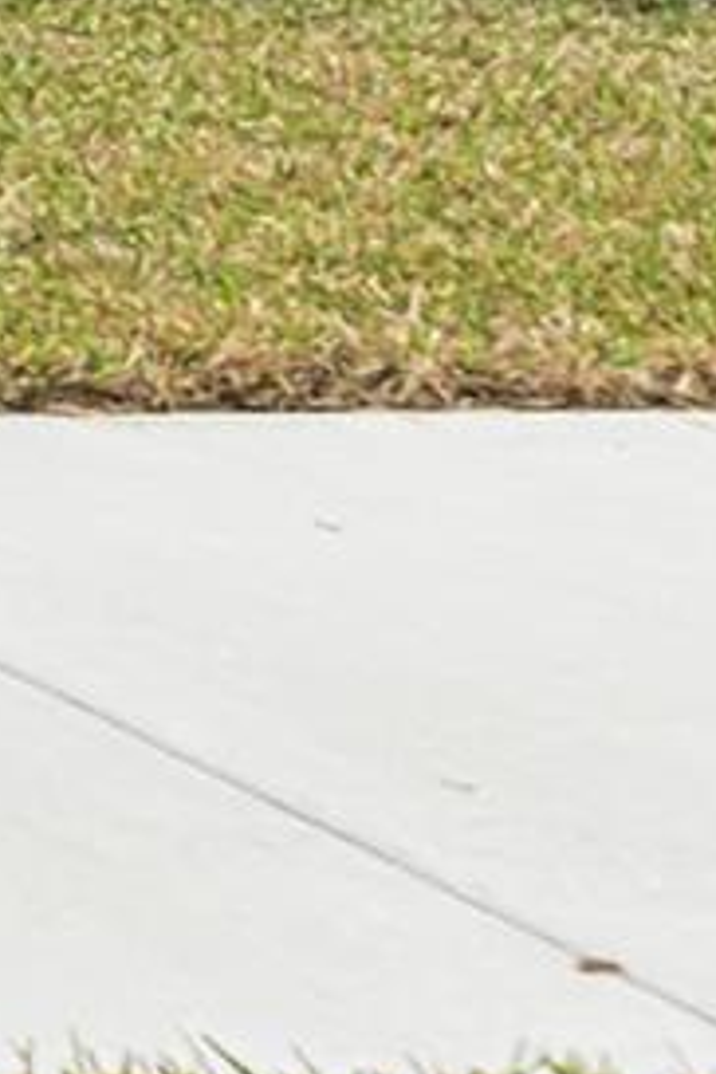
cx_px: -2297
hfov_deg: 7.7
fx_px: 2446
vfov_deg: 21.6
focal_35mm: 82
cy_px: -429
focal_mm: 14
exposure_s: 1/640
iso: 200
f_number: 6.3
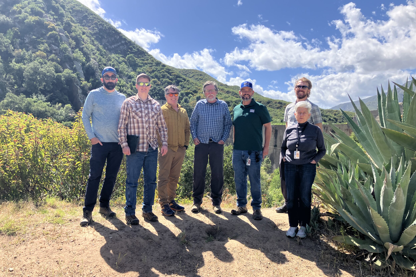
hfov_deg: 61.9
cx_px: 203
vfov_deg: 43.5
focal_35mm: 30
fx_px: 347
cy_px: 154
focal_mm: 3.99
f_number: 1.8
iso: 32
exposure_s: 1/1350
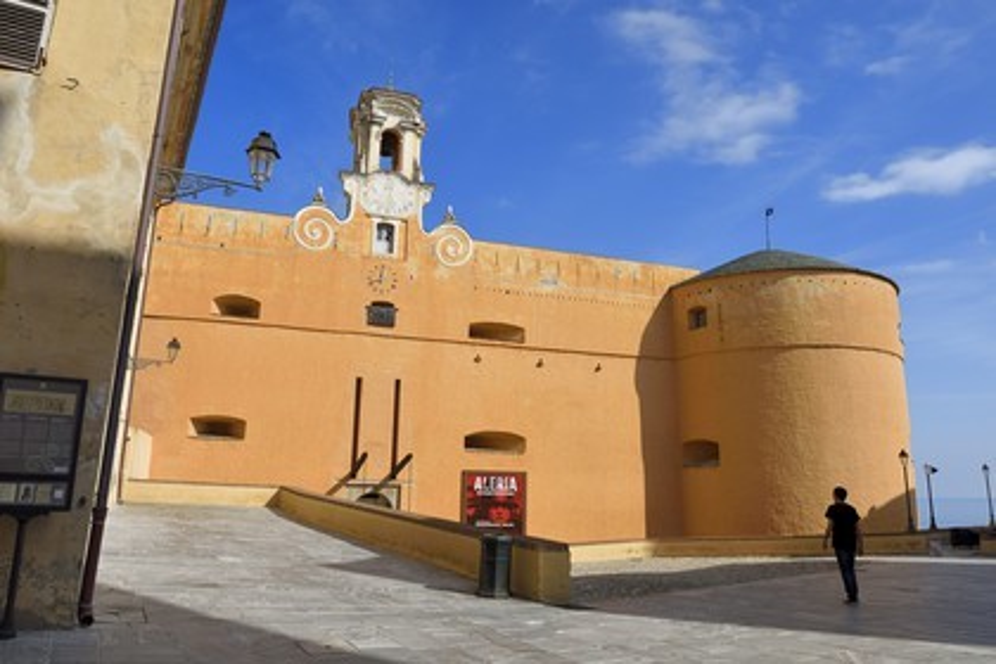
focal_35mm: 24
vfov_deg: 53.1
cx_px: 498
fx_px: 664
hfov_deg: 73.7
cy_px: 332
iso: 200
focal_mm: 24
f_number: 14
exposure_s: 1/250
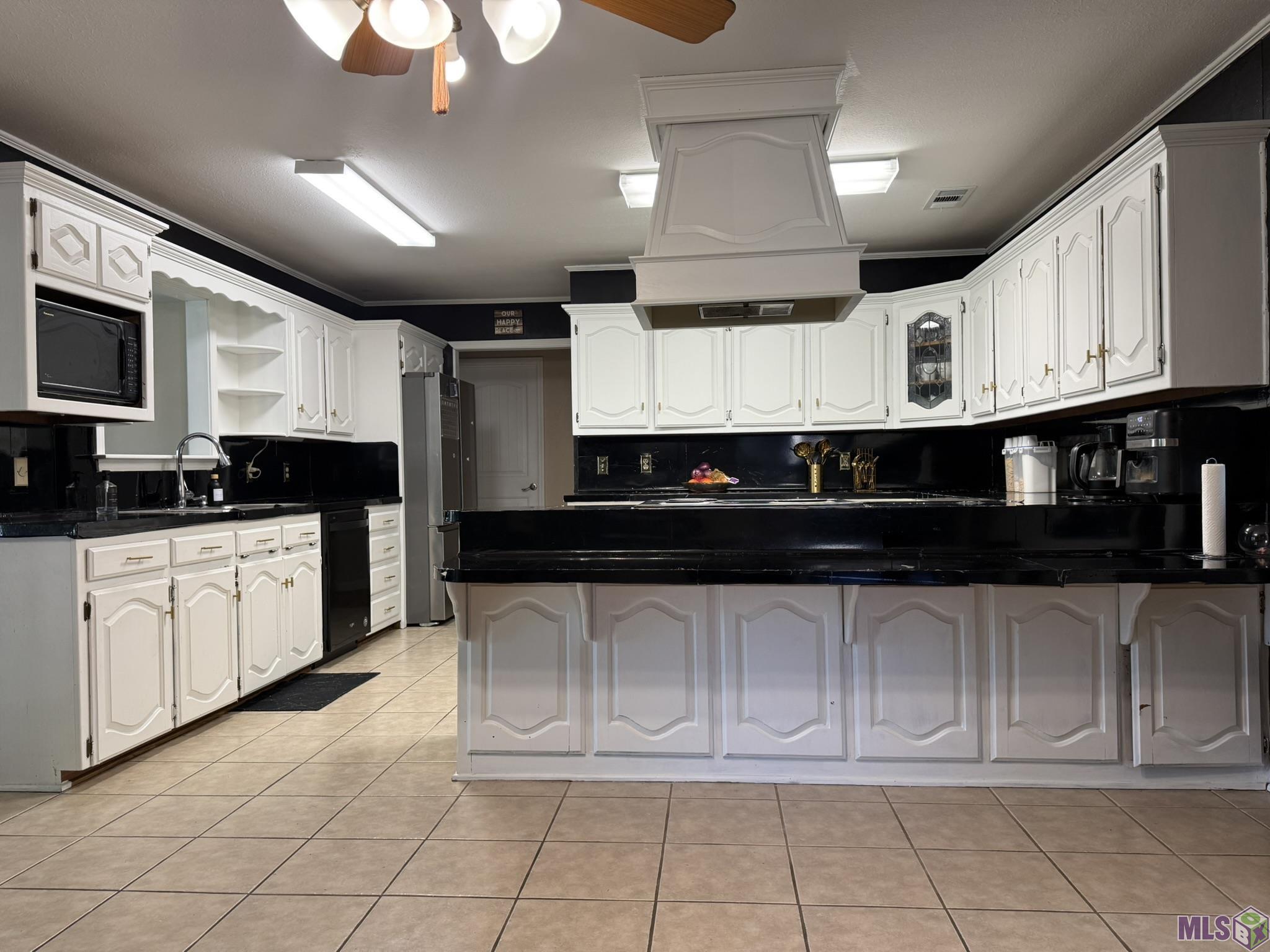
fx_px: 881
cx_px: 635
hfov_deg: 71.6
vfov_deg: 56.8
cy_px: 476
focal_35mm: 24
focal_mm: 6.76
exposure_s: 1/115
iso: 160
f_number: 1.78
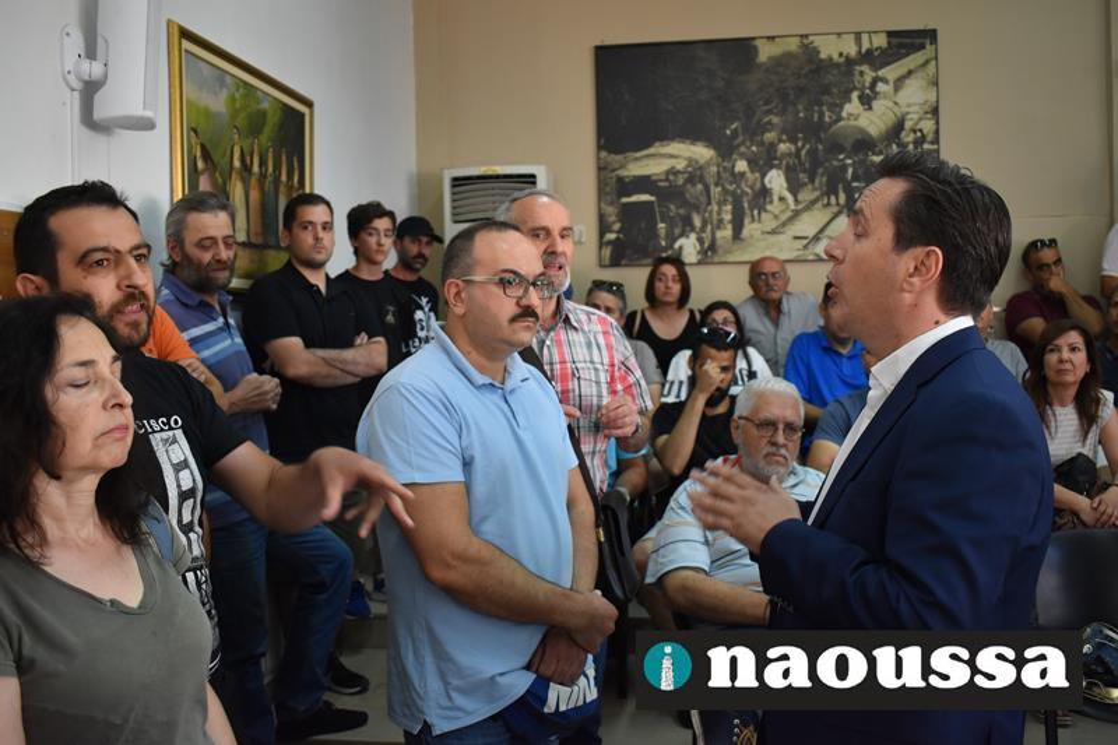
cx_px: 559
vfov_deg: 40.0
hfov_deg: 57.2
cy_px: 372
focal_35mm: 33
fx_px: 1025
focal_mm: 22
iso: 1400
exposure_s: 1/125
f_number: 3.8
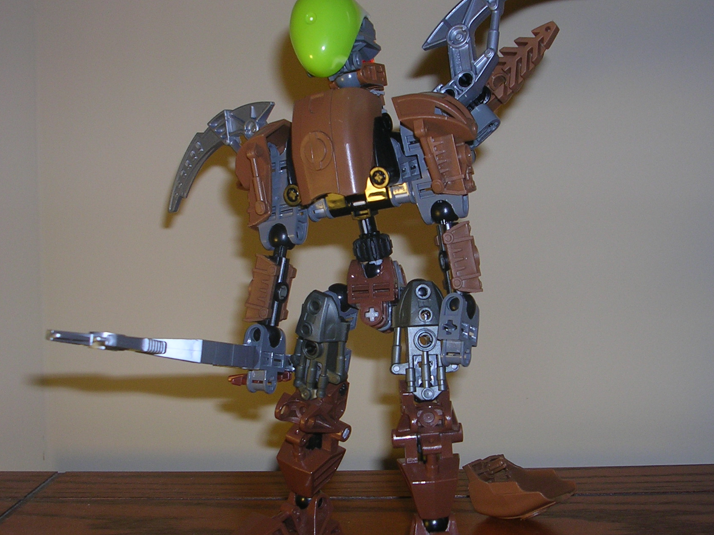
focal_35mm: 56
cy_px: 287
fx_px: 1155
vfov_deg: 26.1
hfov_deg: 34.3
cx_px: 388
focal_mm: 7.1
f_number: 3
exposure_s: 1/60.1
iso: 50
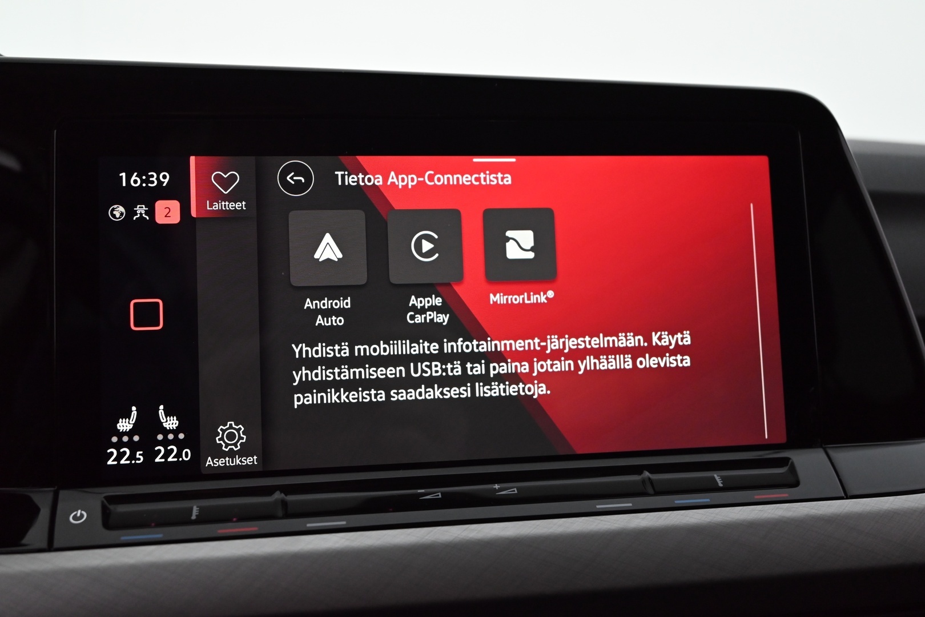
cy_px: 308
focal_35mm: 35
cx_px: 462
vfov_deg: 37.9
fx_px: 899
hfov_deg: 54.4
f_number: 5
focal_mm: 35
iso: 3200
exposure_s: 1/125
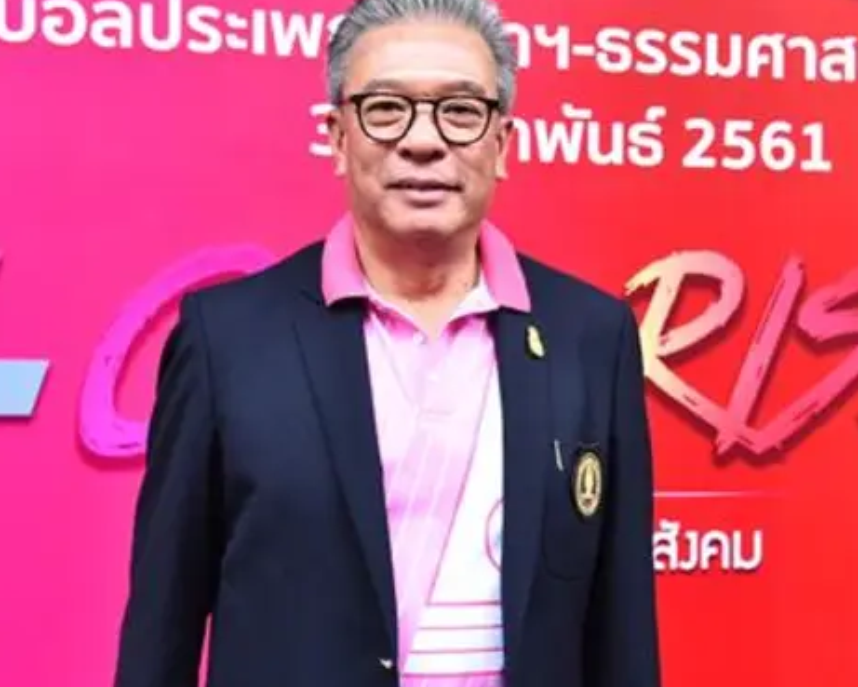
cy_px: 322
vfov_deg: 21.0
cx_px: 499
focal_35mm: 73
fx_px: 1854
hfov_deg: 26.0
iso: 800
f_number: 5.6
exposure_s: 1/125
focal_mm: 46
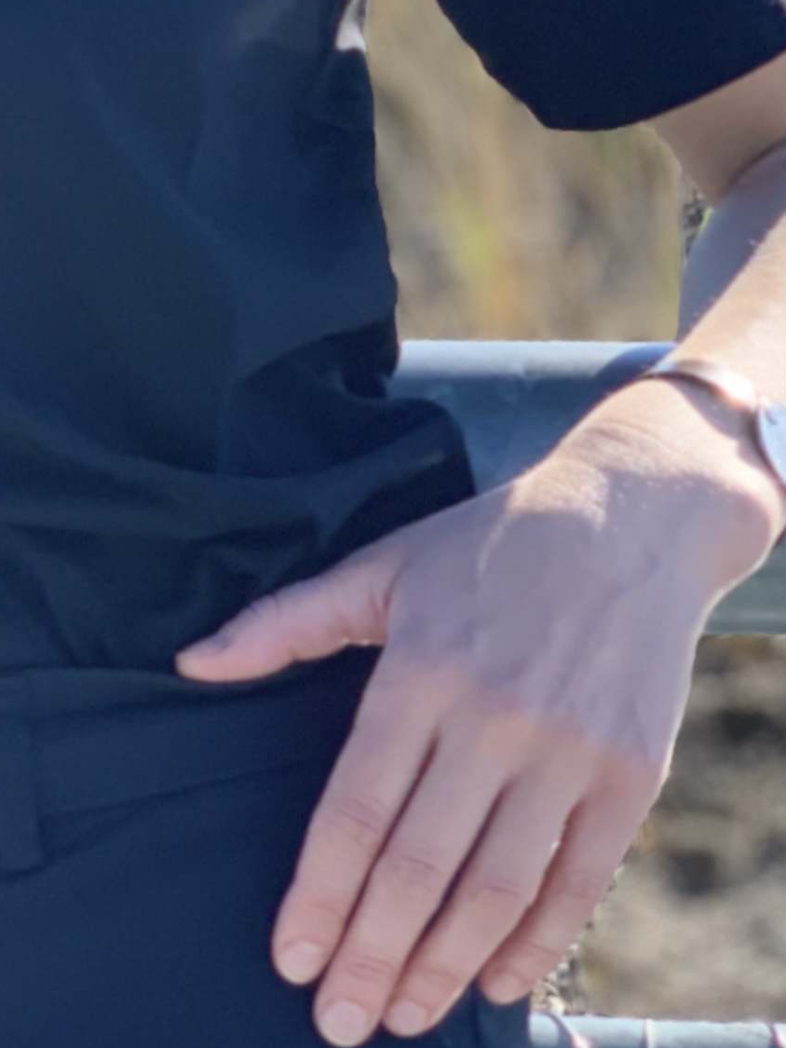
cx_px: -206
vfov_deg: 11.2
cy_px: -340
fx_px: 5176
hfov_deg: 8.6
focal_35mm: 171
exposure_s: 1/505
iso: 16
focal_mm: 6
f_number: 2.4
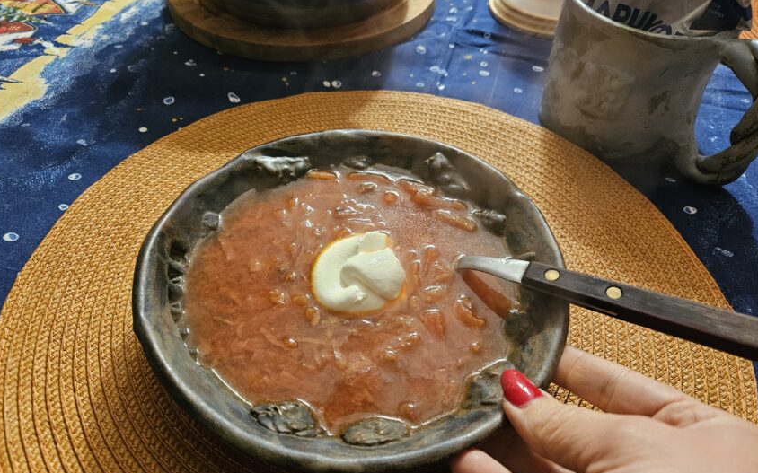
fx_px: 537
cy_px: 229
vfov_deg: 47.6
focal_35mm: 26
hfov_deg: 70.4
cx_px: 365
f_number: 1.8
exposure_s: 1/50
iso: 640
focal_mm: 5.4
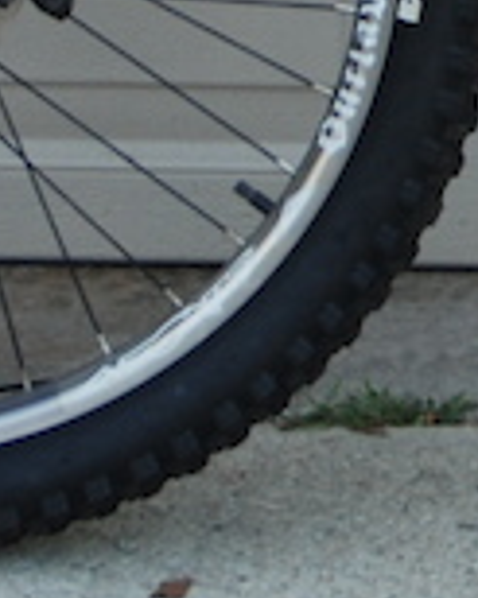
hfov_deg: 4.6
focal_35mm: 328
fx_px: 5808
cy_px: -480
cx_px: 1018
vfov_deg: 5.8
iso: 200
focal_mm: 35
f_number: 4.5
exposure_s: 1/80
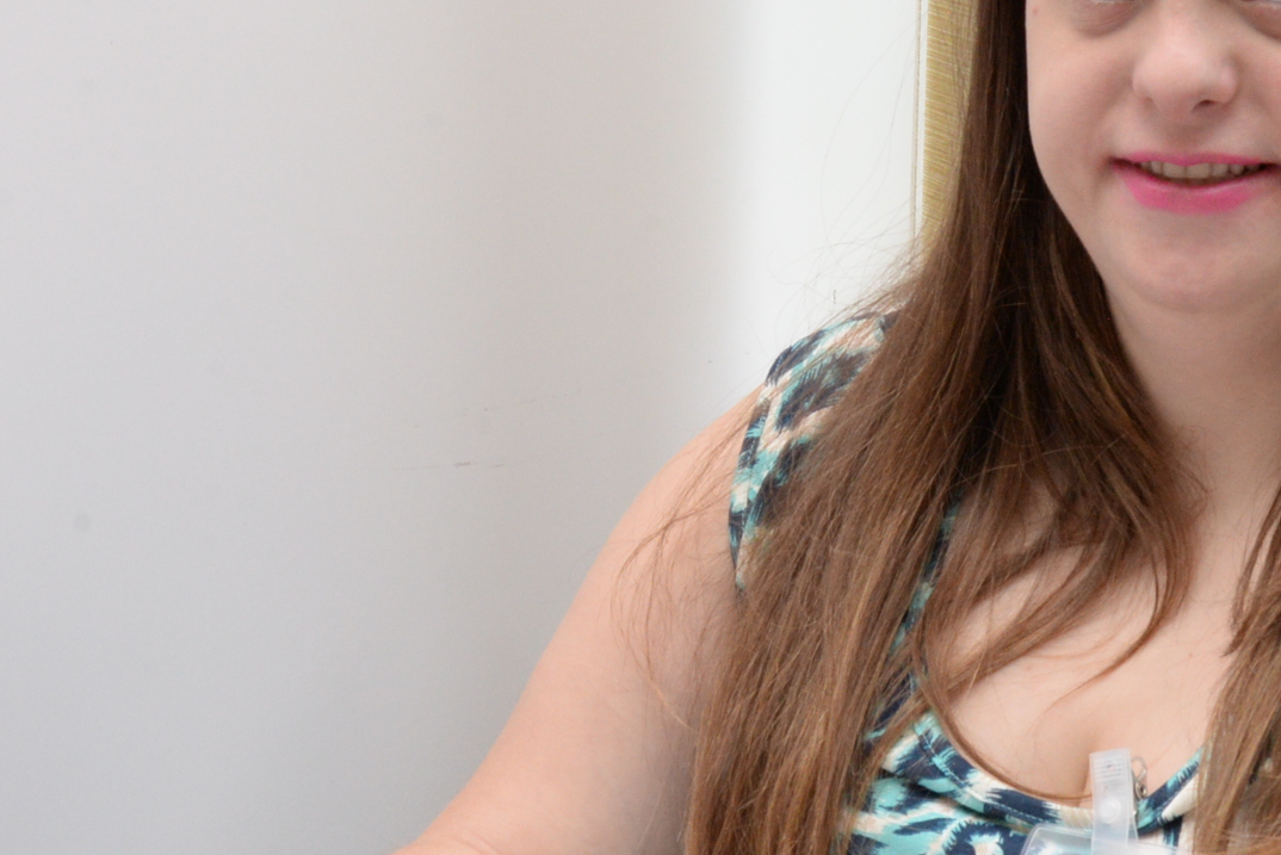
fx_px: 3488
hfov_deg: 20.4
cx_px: 1140
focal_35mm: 98
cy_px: 576
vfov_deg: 14.0
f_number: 14
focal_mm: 35
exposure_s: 1/80
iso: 2000
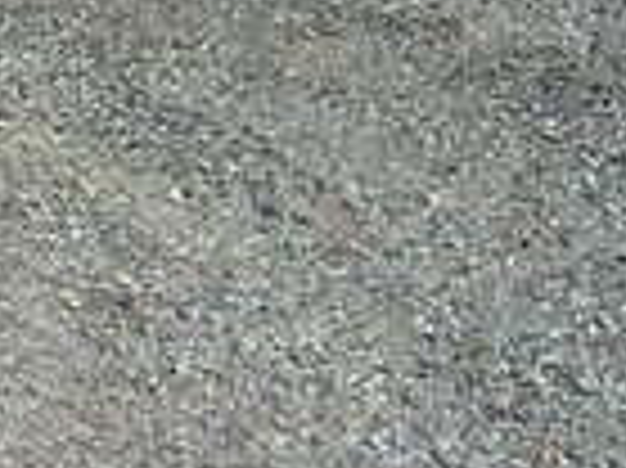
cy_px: -90
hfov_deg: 10.9
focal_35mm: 164
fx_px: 2963
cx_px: -680
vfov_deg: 8.9
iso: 50
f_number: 2.8
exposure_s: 1/750
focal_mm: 6
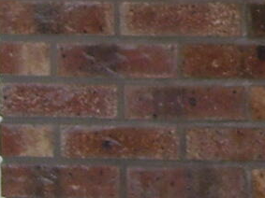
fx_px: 2051
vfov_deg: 5.4
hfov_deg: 7.0
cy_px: -243
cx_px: 596
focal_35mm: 268
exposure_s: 1/60
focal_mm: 6
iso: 80
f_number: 2.7
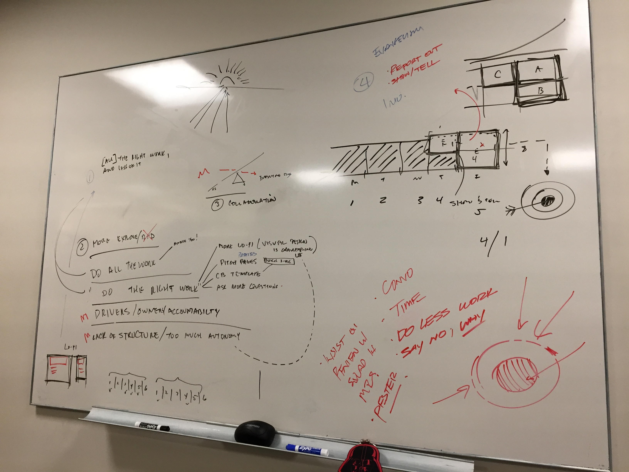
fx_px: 527
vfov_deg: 48.2
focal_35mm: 29
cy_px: 236
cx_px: 314
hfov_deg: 61.7
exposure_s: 1/30
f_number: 2.2
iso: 80
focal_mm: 4.15
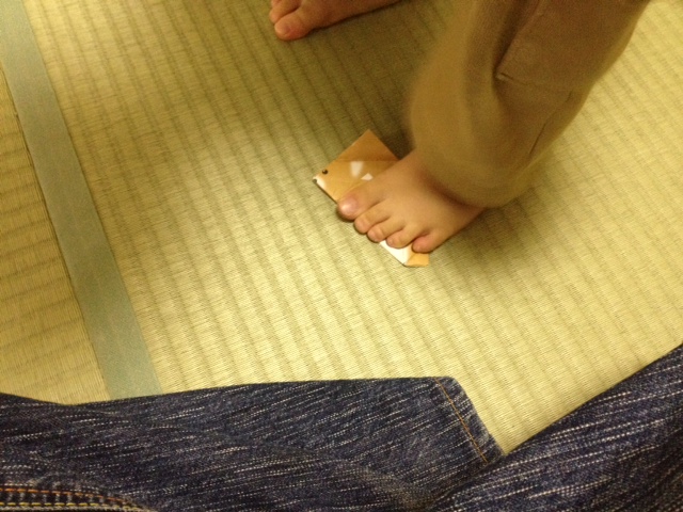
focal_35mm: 35
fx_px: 691
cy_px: 256
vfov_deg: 40.7
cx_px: 342
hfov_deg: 52.6
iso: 400
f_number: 2.4
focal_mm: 4.28
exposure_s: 1/20
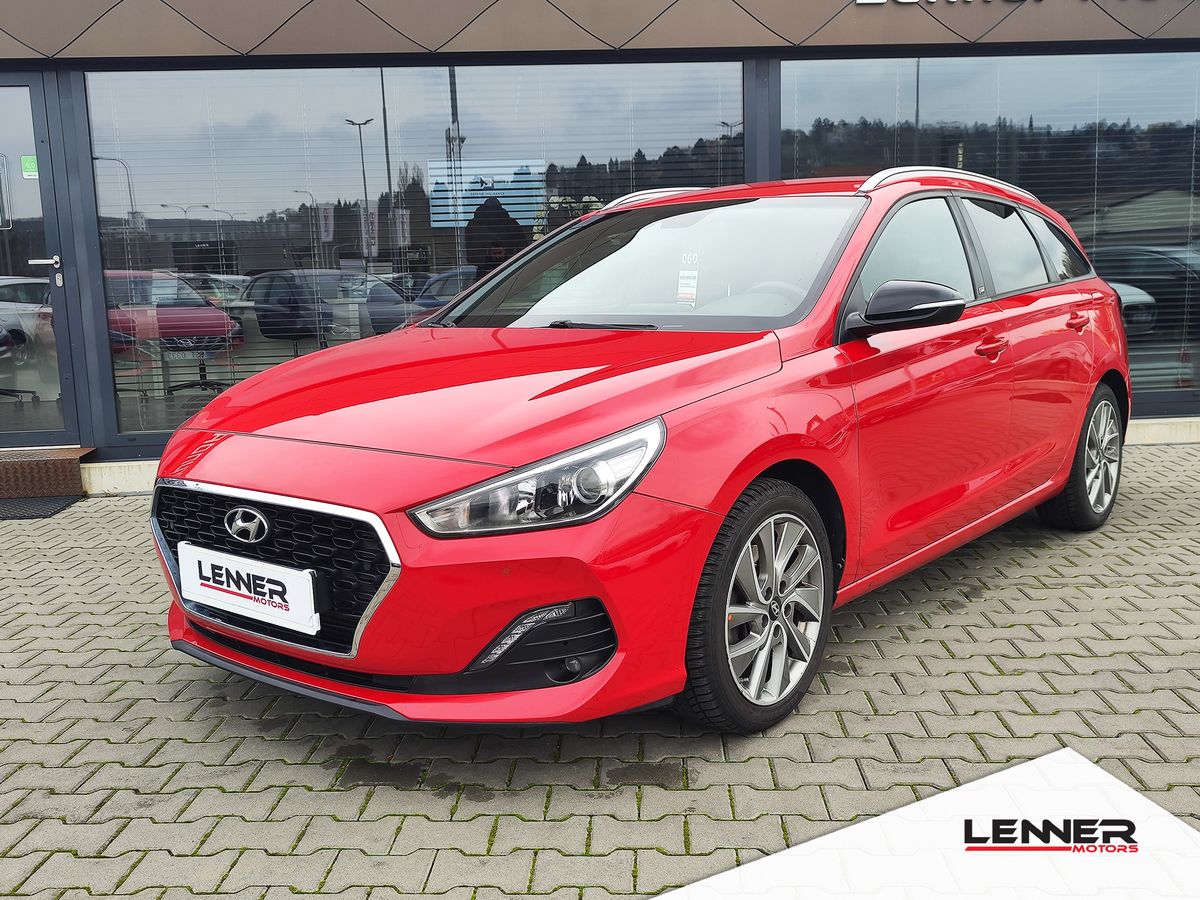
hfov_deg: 73.9
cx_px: 600
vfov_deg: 58.9
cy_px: 450
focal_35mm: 23
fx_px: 797
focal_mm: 7.01
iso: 50
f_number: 1.69
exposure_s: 1/105
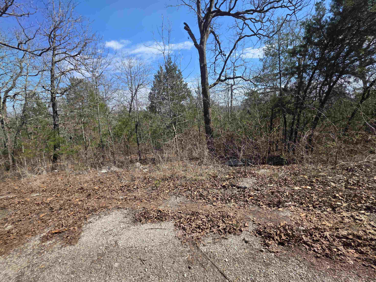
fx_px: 141
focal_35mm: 13
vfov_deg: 89.9
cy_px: 141
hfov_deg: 106.2
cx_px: 188
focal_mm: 2.2
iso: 40
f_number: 1.9
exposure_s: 1/1321
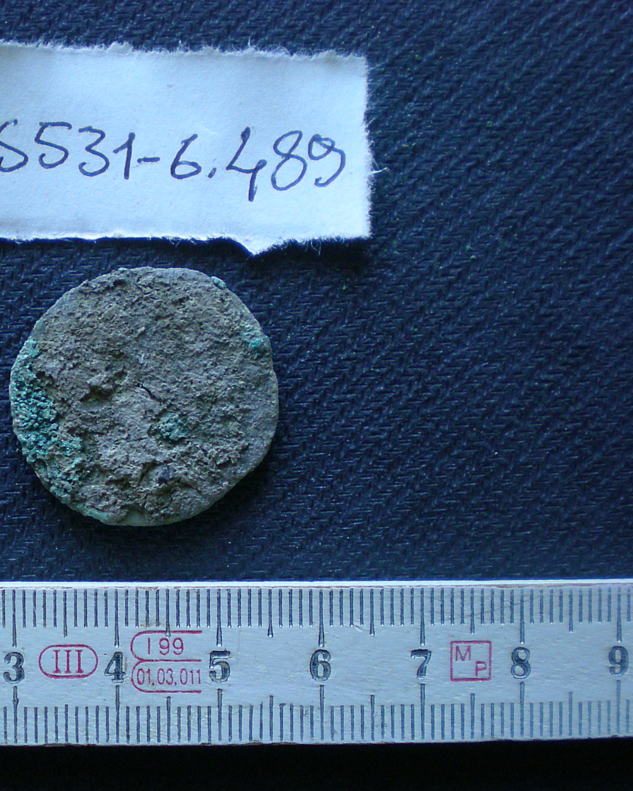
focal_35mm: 50
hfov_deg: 29.7
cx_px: 147
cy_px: 398
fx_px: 1171
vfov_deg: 37.3
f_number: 3.1
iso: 200
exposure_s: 1/19.7
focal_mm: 6.3
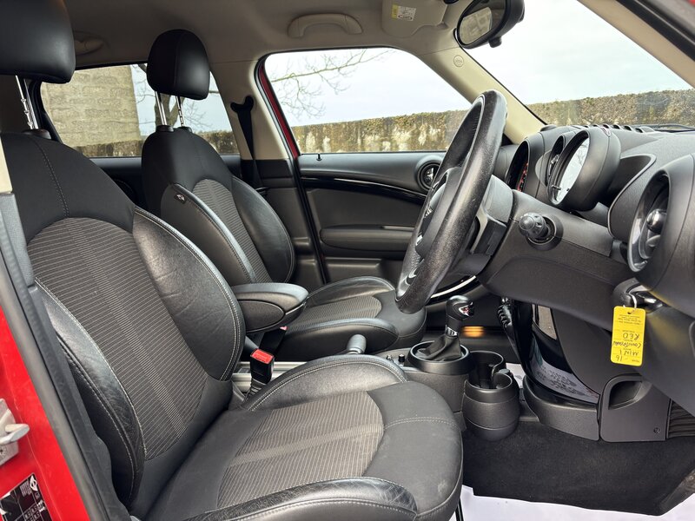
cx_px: 348
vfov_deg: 53.1
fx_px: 522
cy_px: 260
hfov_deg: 67.3
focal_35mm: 26
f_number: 1.6
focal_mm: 5.96
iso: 125
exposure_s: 1/63
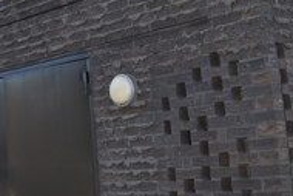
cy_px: 46
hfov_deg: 22.1
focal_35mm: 85
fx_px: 692
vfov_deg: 16.0
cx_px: -56
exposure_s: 1/200
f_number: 4.5
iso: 100
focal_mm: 18
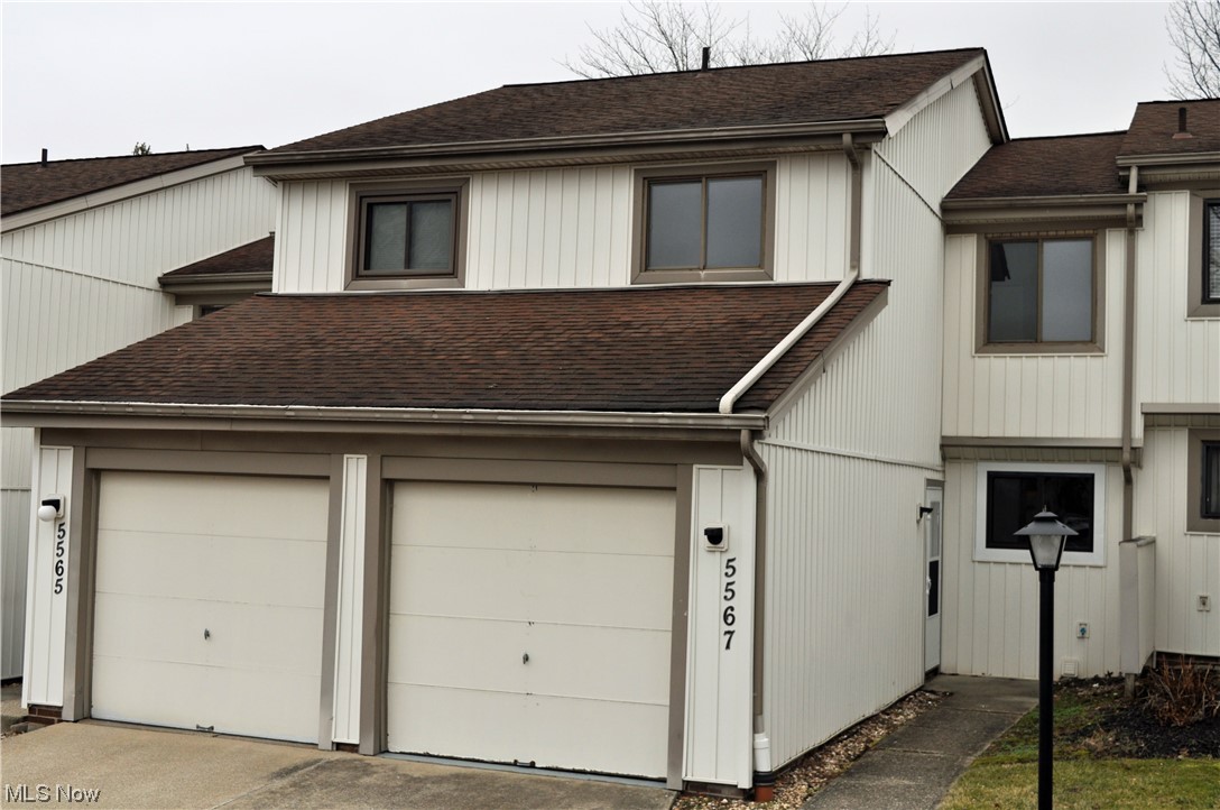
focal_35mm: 45
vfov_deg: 29.8
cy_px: 405
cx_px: 610
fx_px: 1523
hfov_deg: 43.7
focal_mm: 30
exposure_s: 1/200
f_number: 7.1
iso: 200
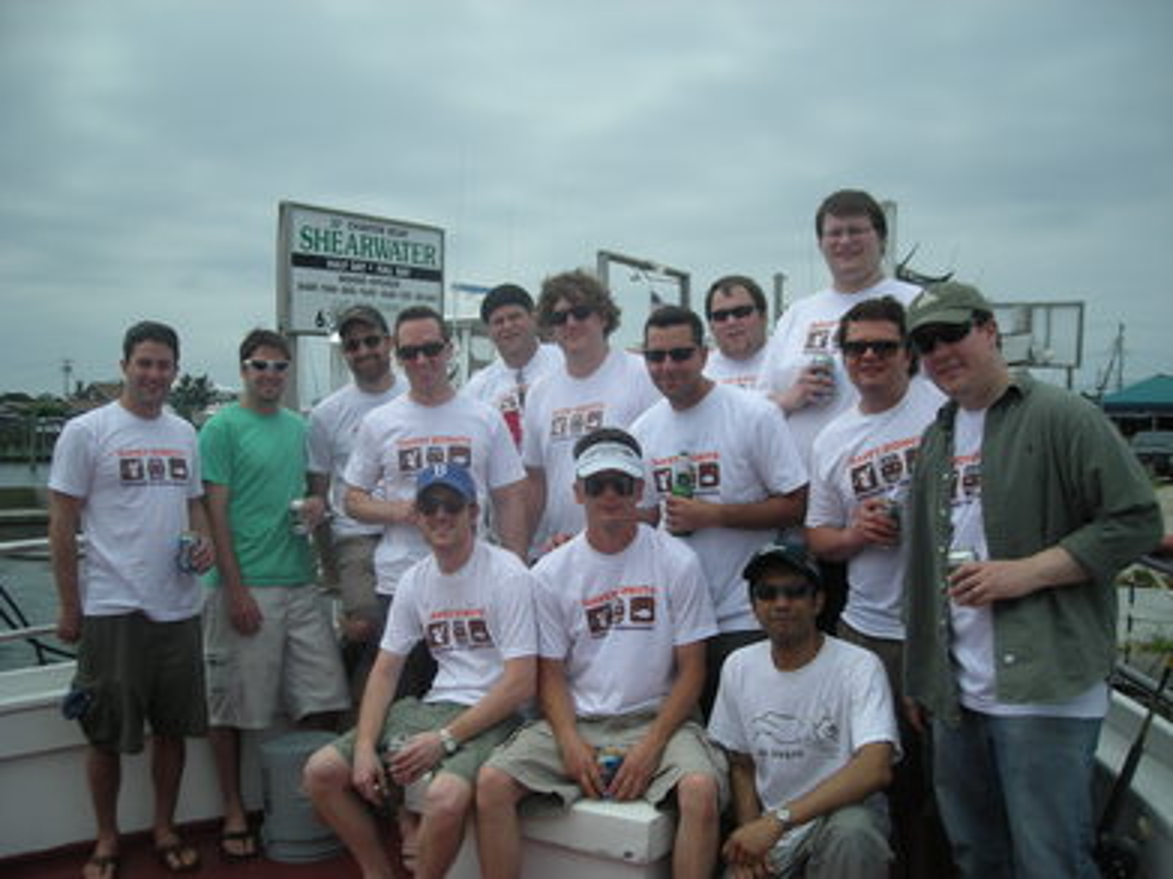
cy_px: 440
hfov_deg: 52.6
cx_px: 586
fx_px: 1186
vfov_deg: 40.7
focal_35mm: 35
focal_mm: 5.7
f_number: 5.7
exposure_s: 1/443
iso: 50
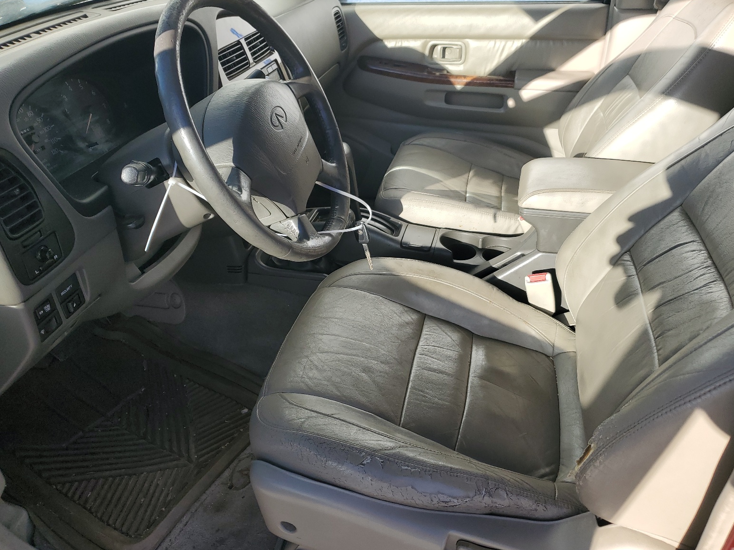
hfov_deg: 65.3
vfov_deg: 51.4
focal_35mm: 27
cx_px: 381
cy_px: 282
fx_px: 573
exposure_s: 1/1111
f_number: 1.5
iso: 50
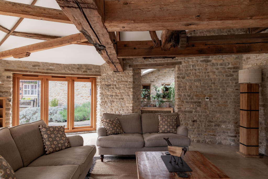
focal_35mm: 24
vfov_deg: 53.1
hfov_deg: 73.7
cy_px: 90
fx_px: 179
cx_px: 134
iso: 200
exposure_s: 1/60
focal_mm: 24
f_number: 10
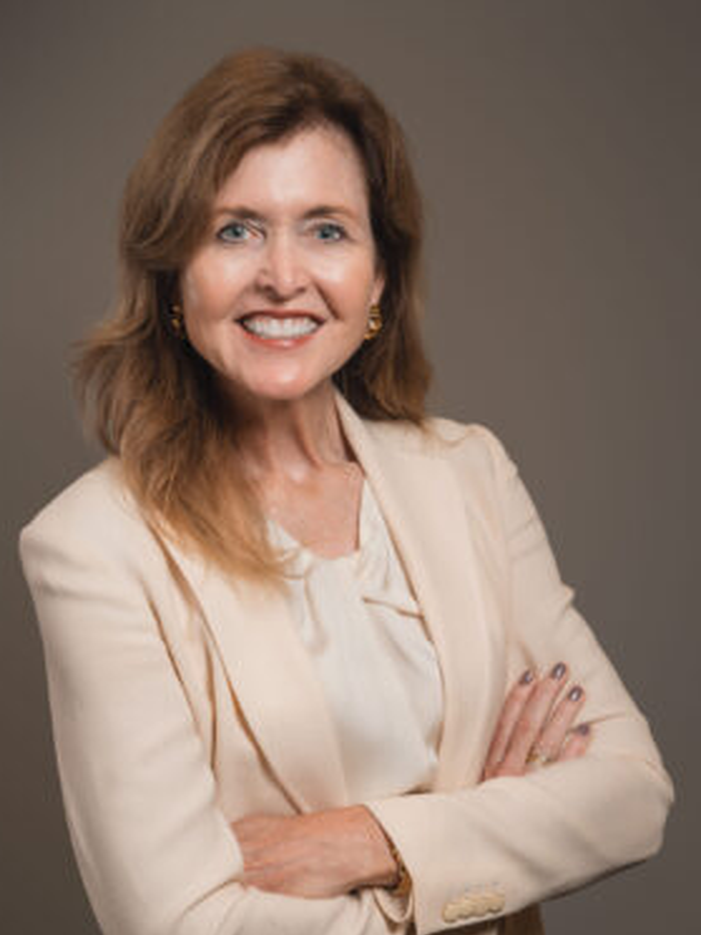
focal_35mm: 83
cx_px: 327
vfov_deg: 23.5
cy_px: 554
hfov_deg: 17.8
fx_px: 2241
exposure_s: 1/400
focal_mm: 70
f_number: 4.5
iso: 100
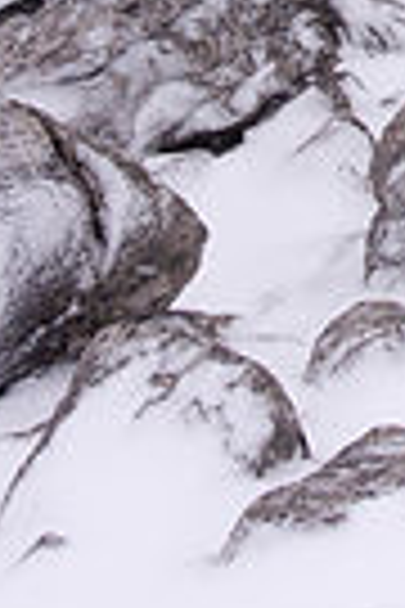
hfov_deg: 8.5
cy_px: -365
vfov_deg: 12.3
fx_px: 2649
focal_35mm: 157
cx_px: 644
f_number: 7.1
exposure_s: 1/320
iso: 160
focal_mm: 17.7
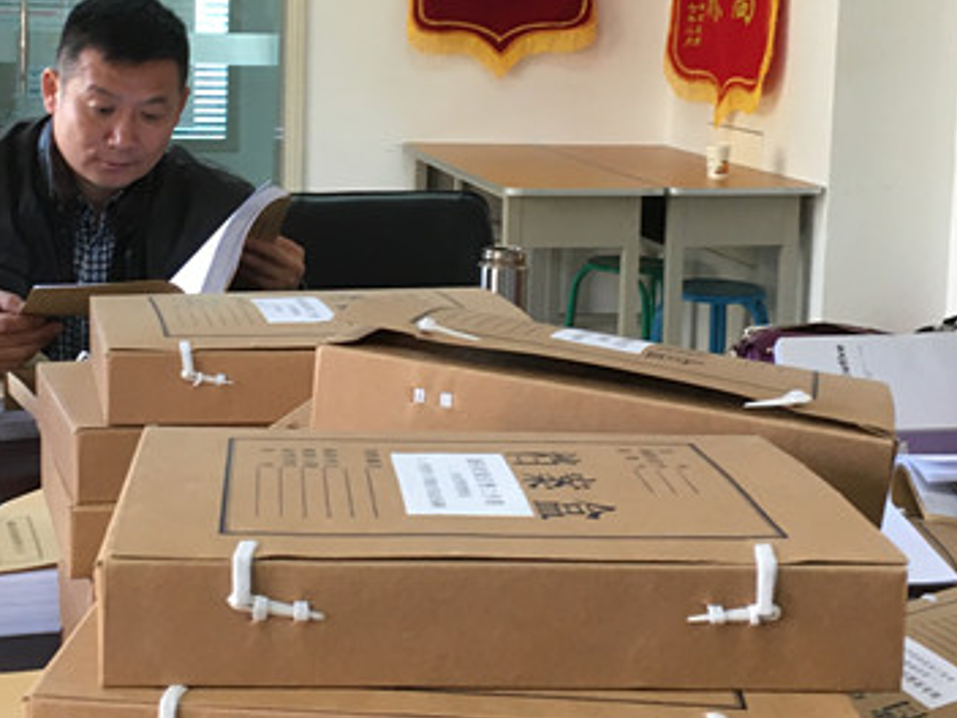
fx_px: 1825
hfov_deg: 29.3
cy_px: 185
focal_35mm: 66
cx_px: 402
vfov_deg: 22.1
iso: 64
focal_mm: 4.15
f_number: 2.2
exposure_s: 1/33
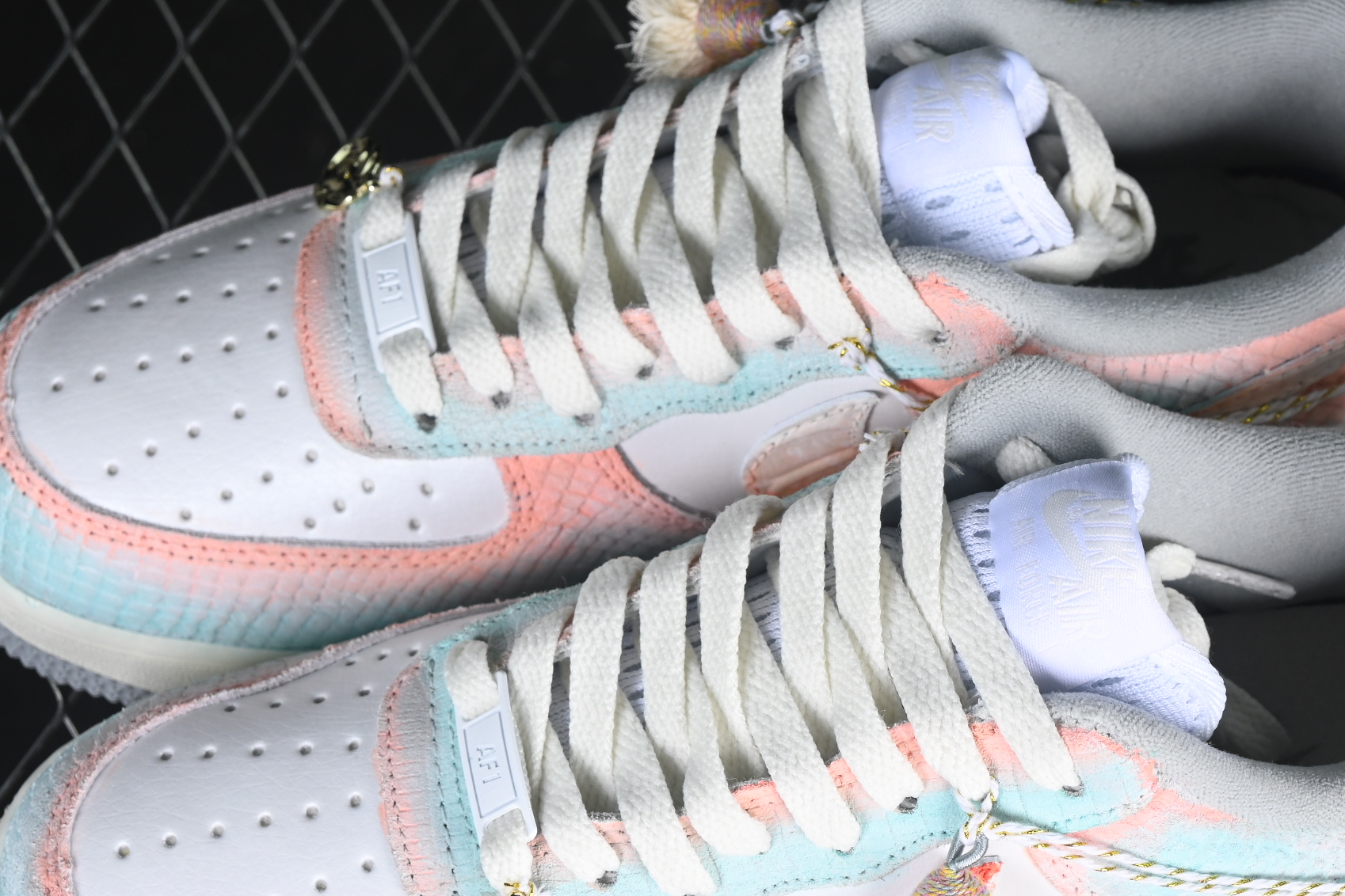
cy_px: 583
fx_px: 4595
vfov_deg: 11.1
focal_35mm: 123
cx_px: 779
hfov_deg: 16.6
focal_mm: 50
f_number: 7.1
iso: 160
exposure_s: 1/80
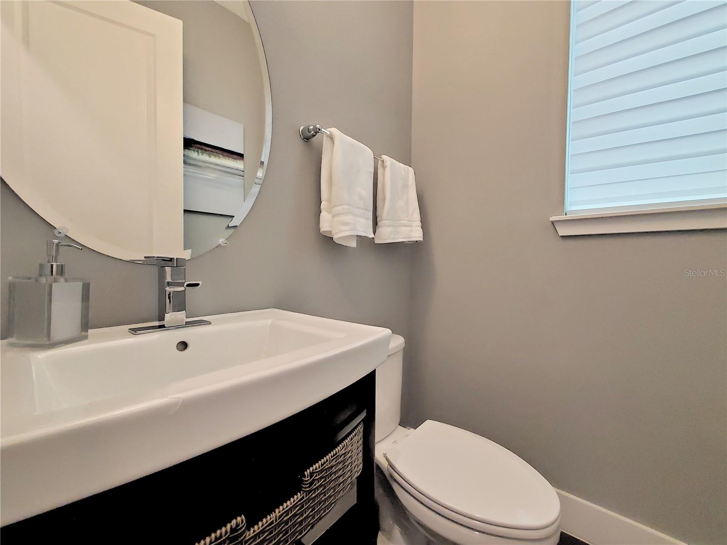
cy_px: 272
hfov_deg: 106.2
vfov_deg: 89.9
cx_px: 364
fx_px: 273
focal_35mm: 13
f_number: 2.2
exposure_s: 1/59
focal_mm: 1.8
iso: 320
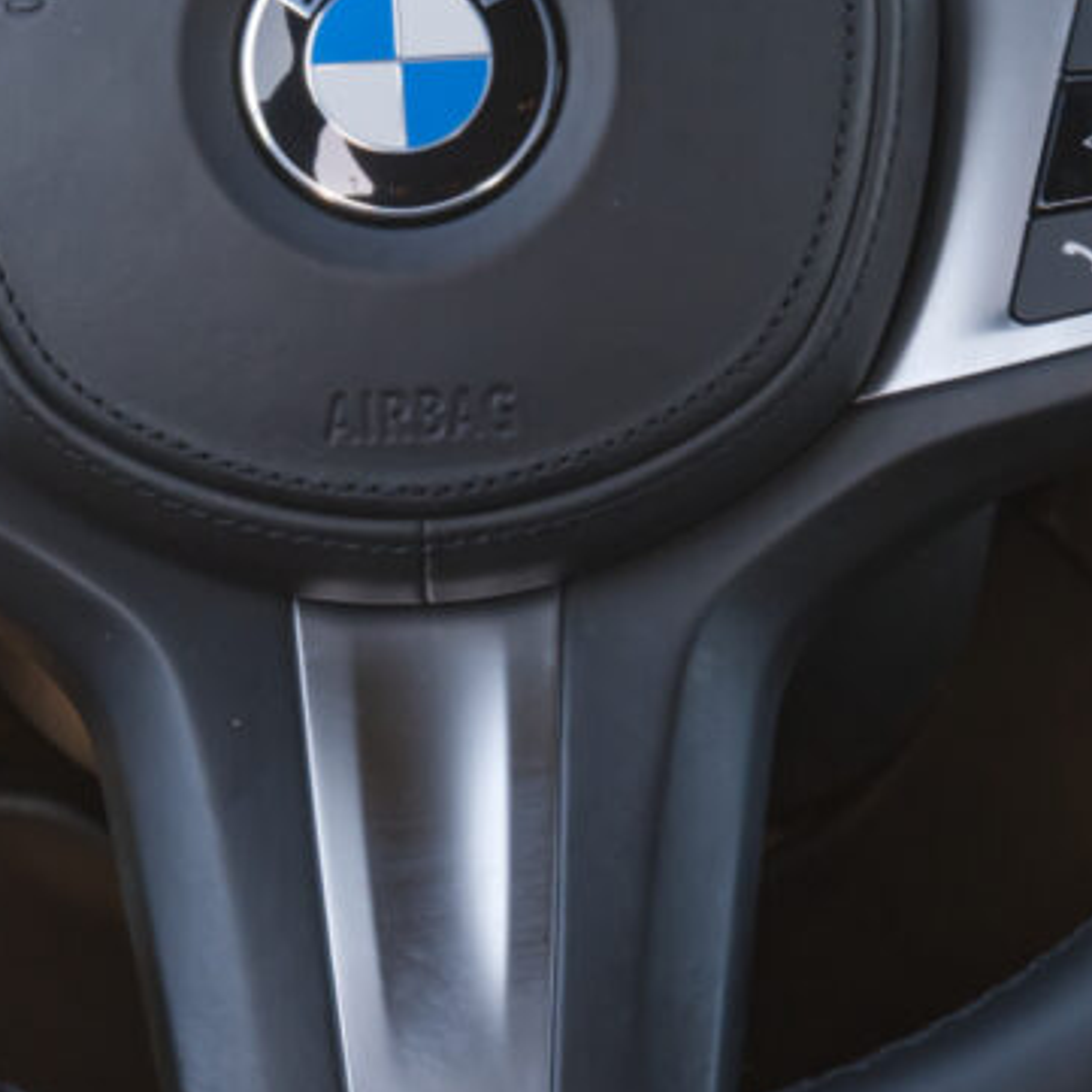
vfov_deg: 10.6
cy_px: 198
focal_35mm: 164
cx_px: 372
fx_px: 5853
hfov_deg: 10.6
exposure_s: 1/100
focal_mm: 45
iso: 2000
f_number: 8
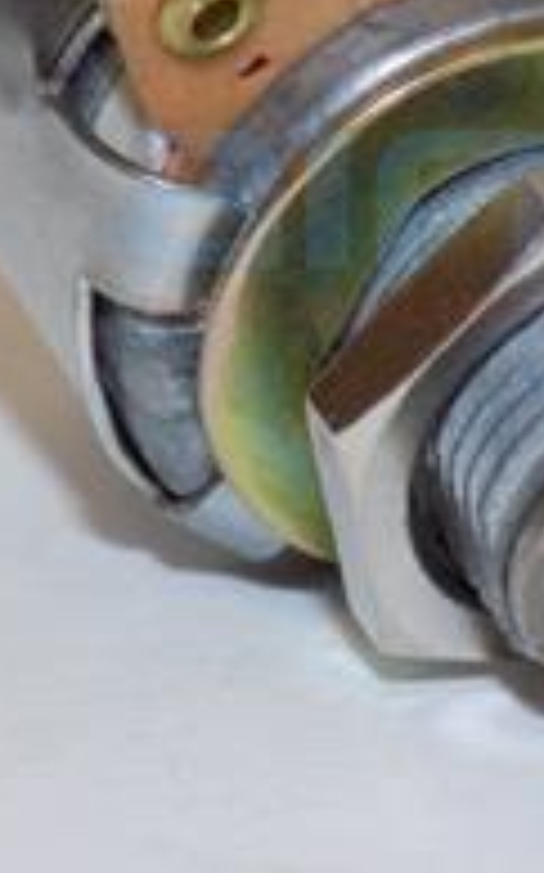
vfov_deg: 6.1
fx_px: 8220
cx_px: 584
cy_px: 250
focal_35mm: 346
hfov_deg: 3.8
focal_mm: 27.3
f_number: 5.2
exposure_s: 1/30
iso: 160
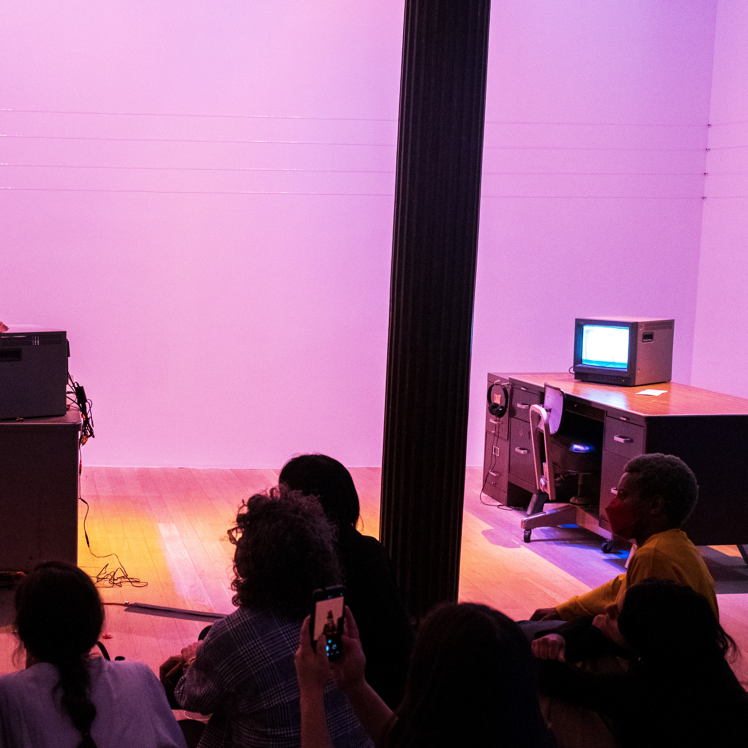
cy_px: 388
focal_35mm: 47
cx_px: 207
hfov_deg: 35.4
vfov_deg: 36.1
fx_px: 1149
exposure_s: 1/80
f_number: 3.2
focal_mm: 23
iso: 3200
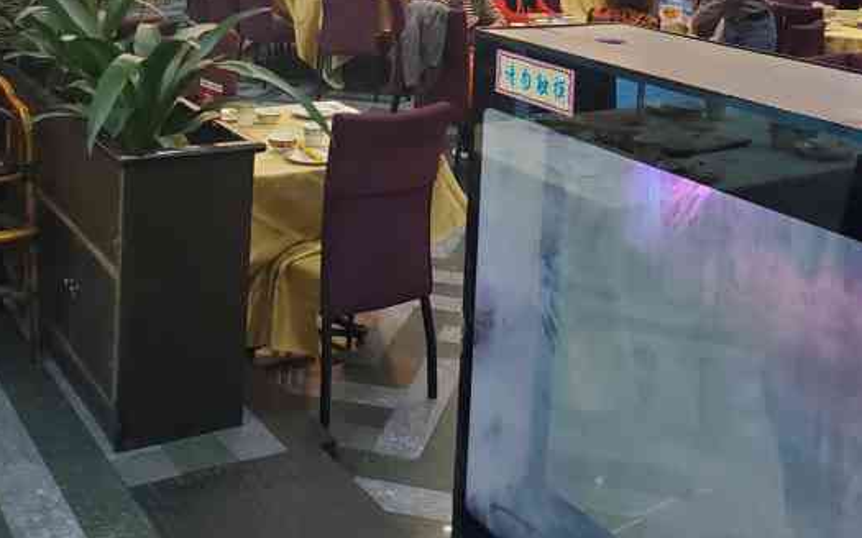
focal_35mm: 49
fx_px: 1151
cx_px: 407
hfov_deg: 41.0
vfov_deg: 24.8
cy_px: -32
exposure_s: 1/50
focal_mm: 4.3
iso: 400
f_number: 2.4
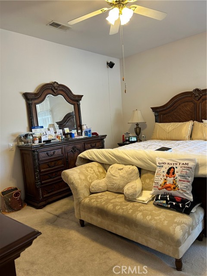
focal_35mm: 26
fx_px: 207
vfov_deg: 67.3
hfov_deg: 53.1
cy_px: 138
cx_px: 104
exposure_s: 1/60
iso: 100
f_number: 1.5
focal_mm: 5.7
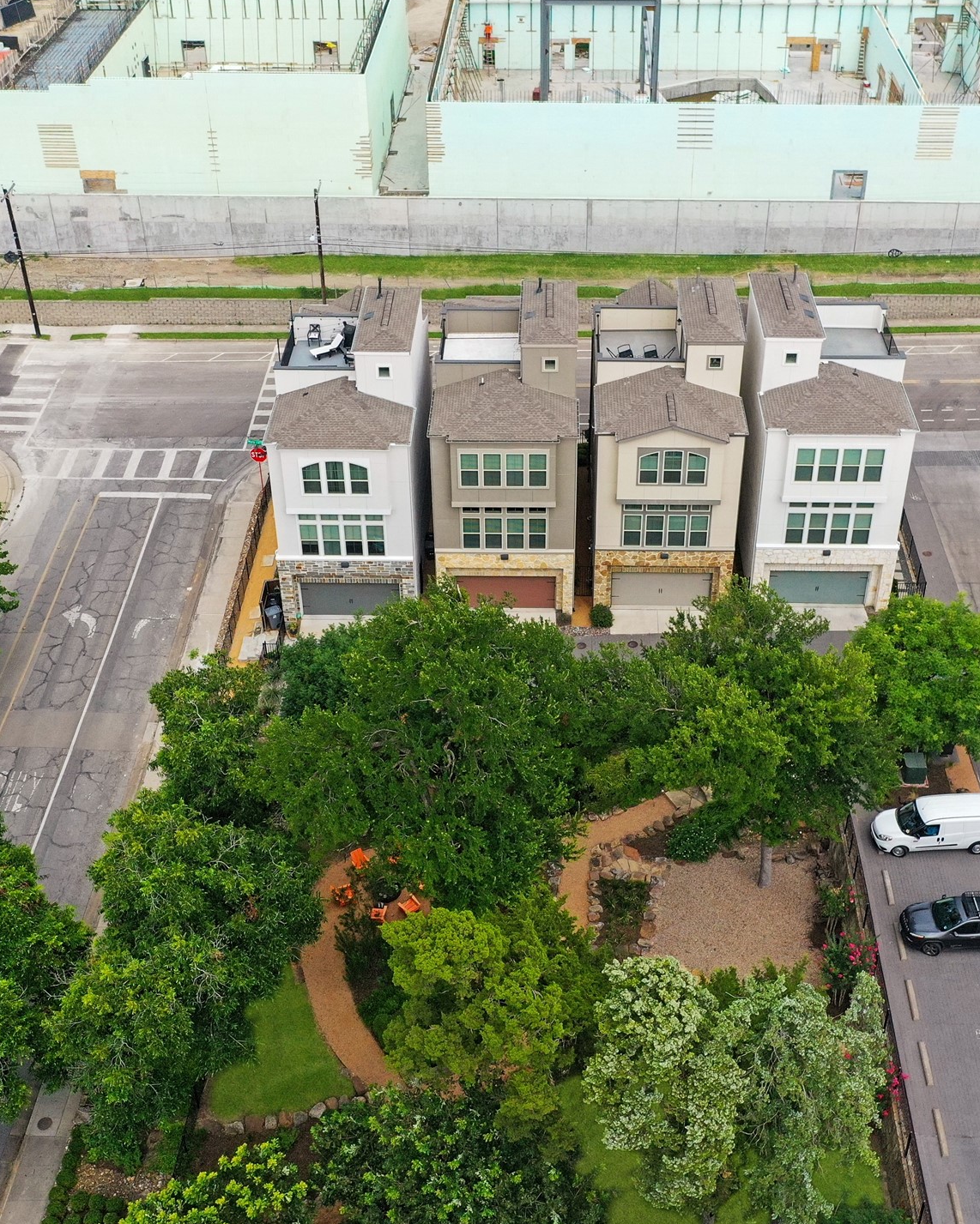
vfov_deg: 45.8
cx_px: 518
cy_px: 618
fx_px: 1450
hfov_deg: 37.3
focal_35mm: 40
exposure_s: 1/1600
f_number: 4
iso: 400
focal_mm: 10.26
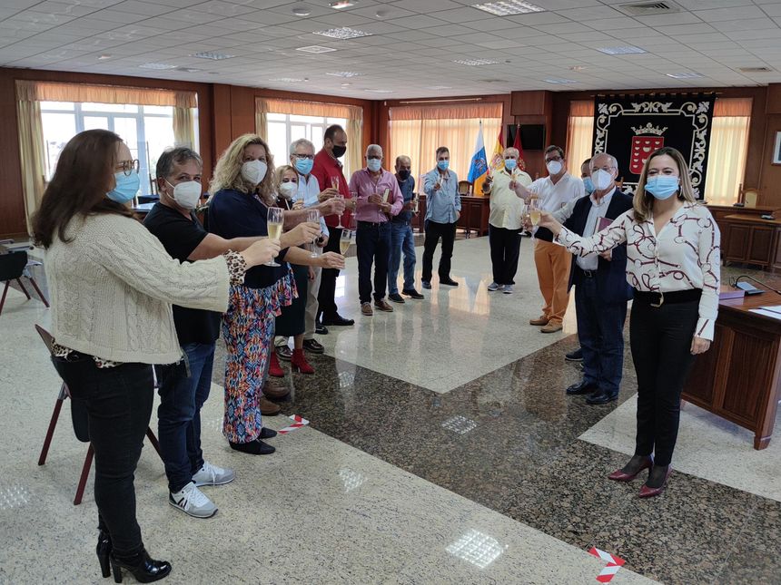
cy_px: 292
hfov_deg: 71.6
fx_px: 541
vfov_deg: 56.8
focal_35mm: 24
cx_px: 390
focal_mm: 6.72
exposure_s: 1/100
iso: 147
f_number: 1.69
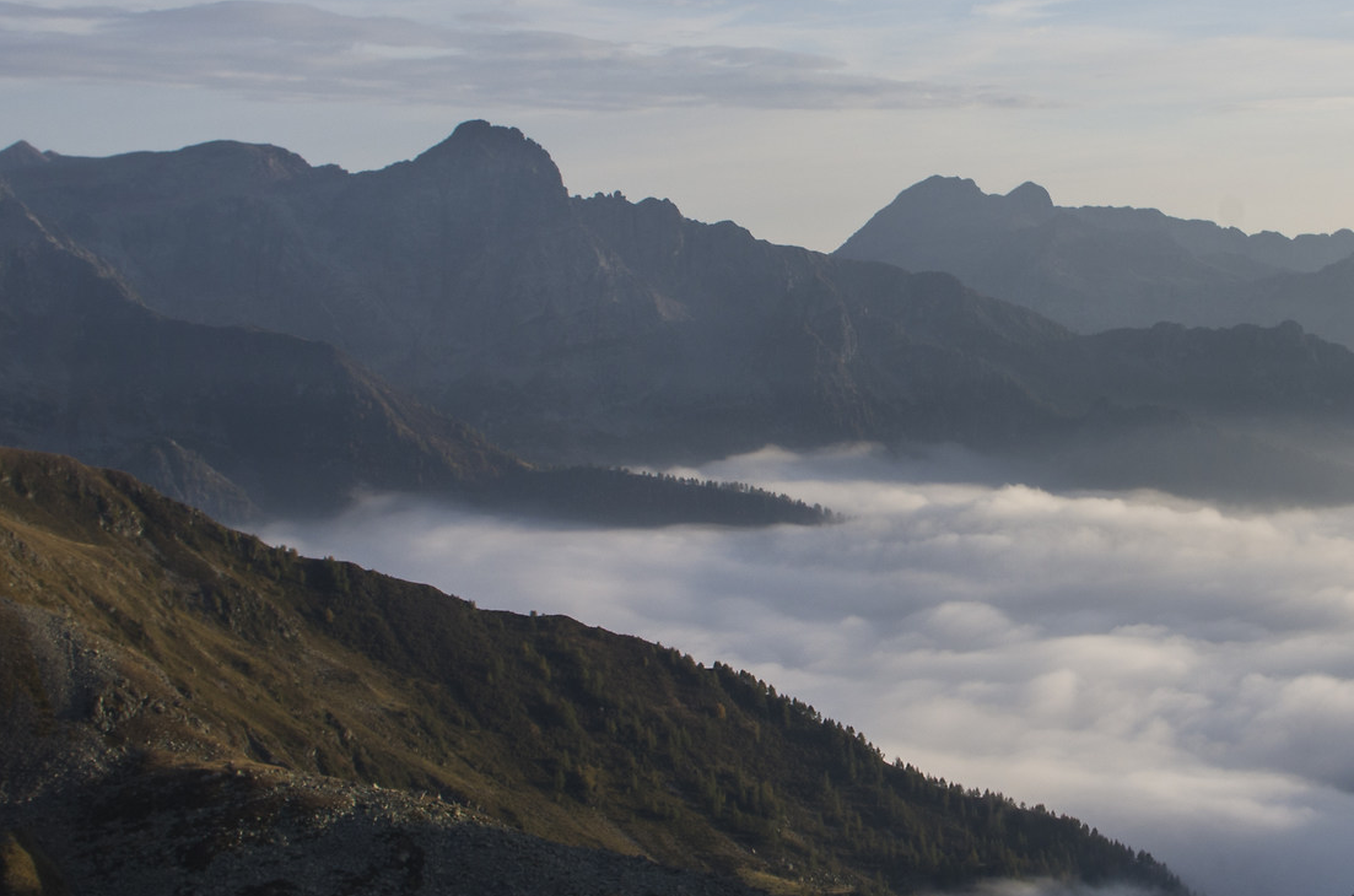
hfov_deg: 26.8
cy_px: 476
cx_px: 1108
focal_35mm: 74
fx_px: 2777
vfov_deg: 18.3
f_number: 10
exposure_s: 1/100
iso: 100
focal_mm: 23.13
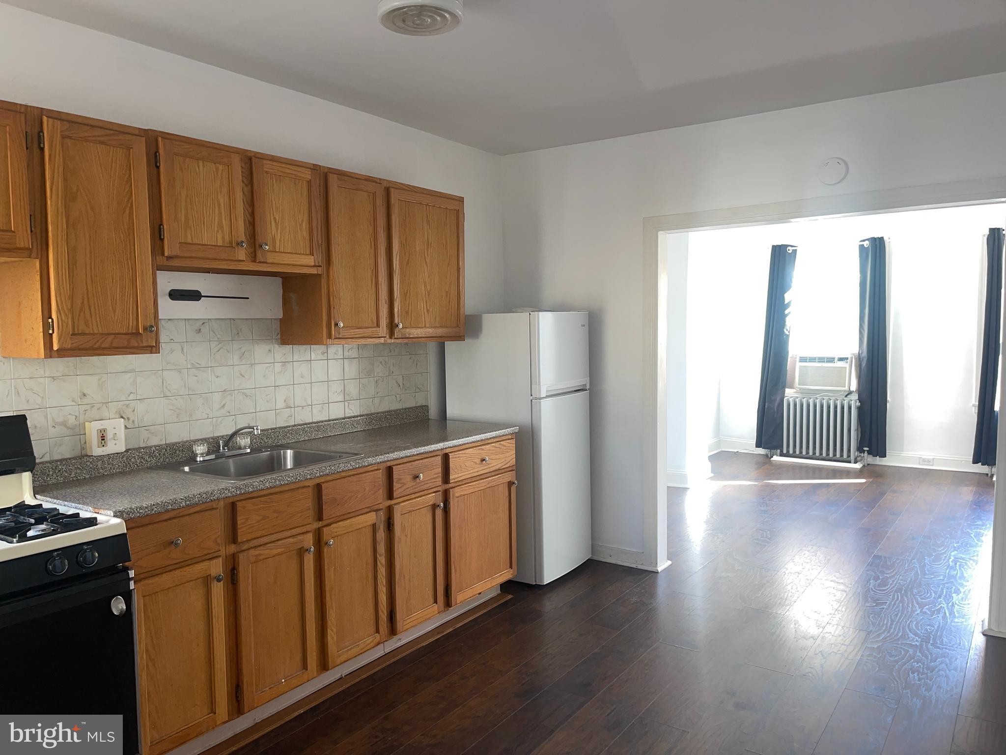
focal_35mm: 26
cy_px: 378
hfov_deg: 67.3
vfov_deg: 53.1
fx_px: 756
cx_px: 503
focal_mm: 5.1
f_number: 1.6
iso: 64
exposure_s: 1/23
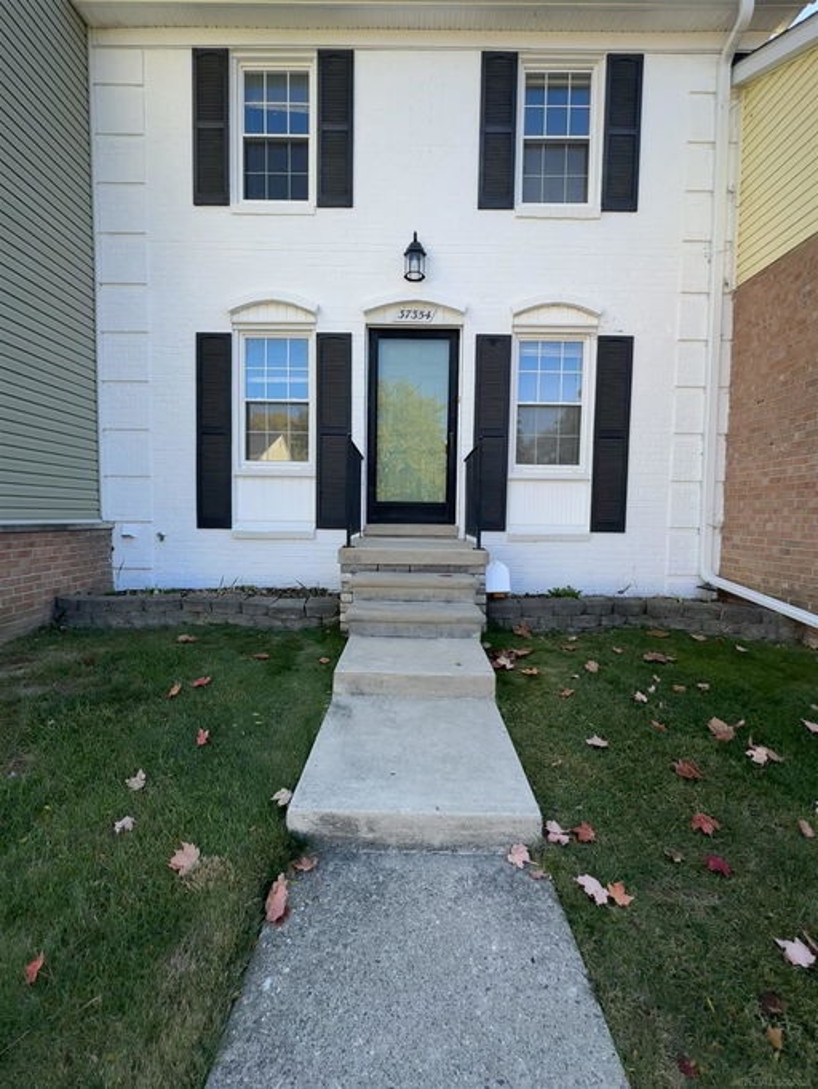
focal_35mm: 14
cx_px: 409
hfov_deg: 85.7
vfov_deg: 102.0
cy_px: 544
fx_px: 441
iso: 40
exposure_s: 1/355
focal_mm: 2.22
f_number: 2.2
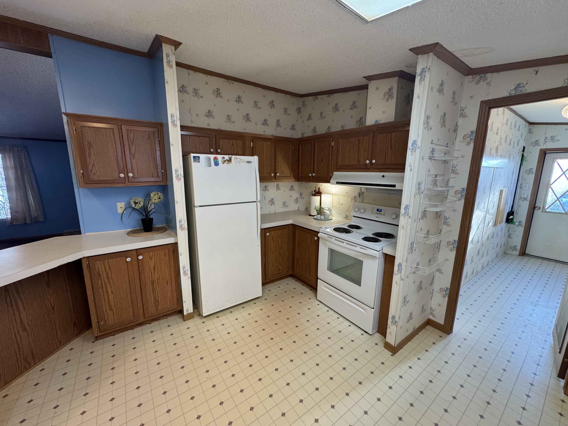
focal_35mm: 14
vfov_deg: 85.7
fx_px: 230
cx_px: 284
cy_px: 213
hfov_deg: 102.1
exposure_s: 1/120
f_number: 2.2
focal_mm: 2.22
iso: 200
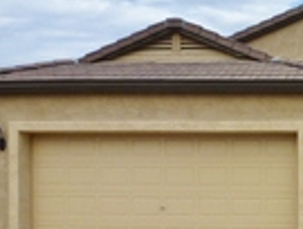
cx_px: 314
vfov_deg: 22.6
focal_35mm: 64
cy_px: 193
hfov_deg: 28.1
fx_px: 562
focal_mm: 4.3
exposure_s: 1/500
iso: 100
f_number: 4
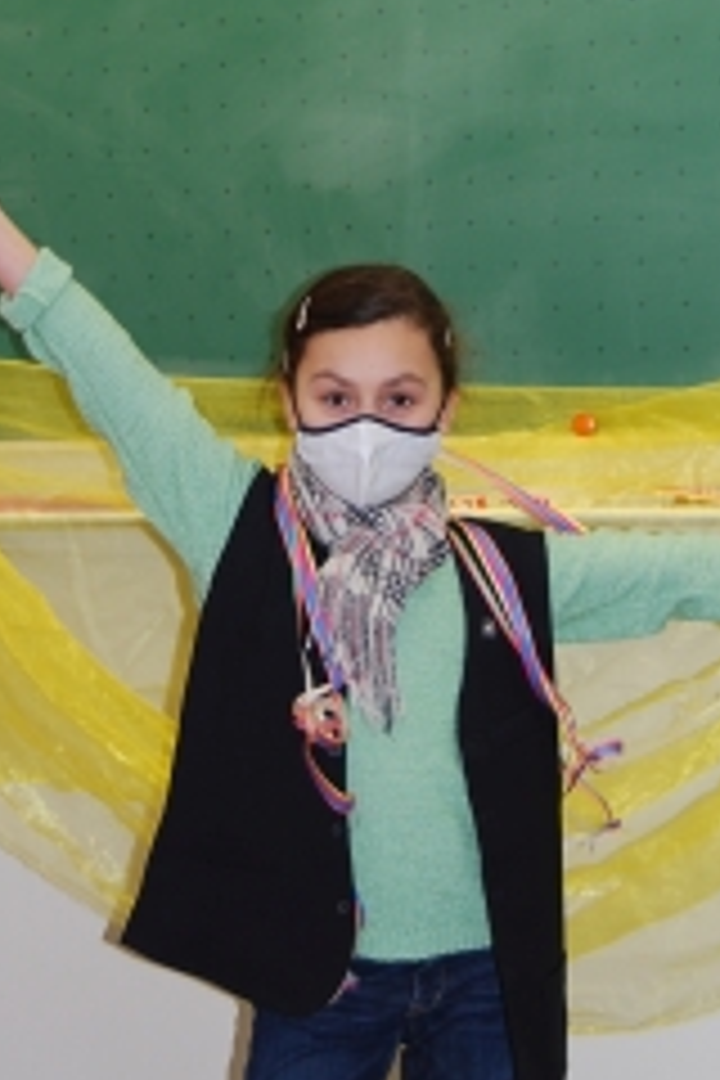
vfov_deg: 18.9
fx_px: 3210
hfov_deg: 12.8
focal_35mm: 107
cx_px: 371
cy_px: 230
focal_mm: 38
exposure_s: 1/60
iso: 200
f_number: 4.8
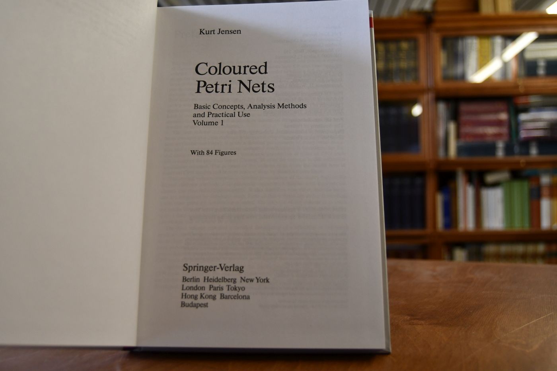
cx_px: 278
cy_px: 186
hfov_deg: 53.1
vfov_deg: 36.9
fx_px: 557
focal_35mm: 36
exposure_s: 1/200
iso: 800
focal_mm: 24
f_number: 3.8
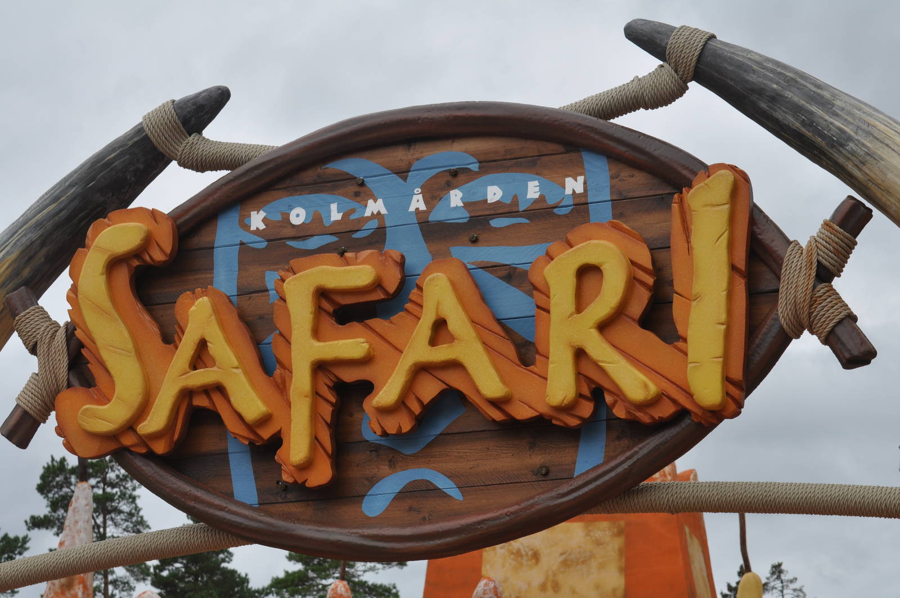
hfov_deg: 19.5
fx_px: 2622
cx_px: 450
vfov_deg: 13.0
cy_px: 299
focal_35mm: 105
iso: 200
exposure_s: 1/320
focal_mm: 70
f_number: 9
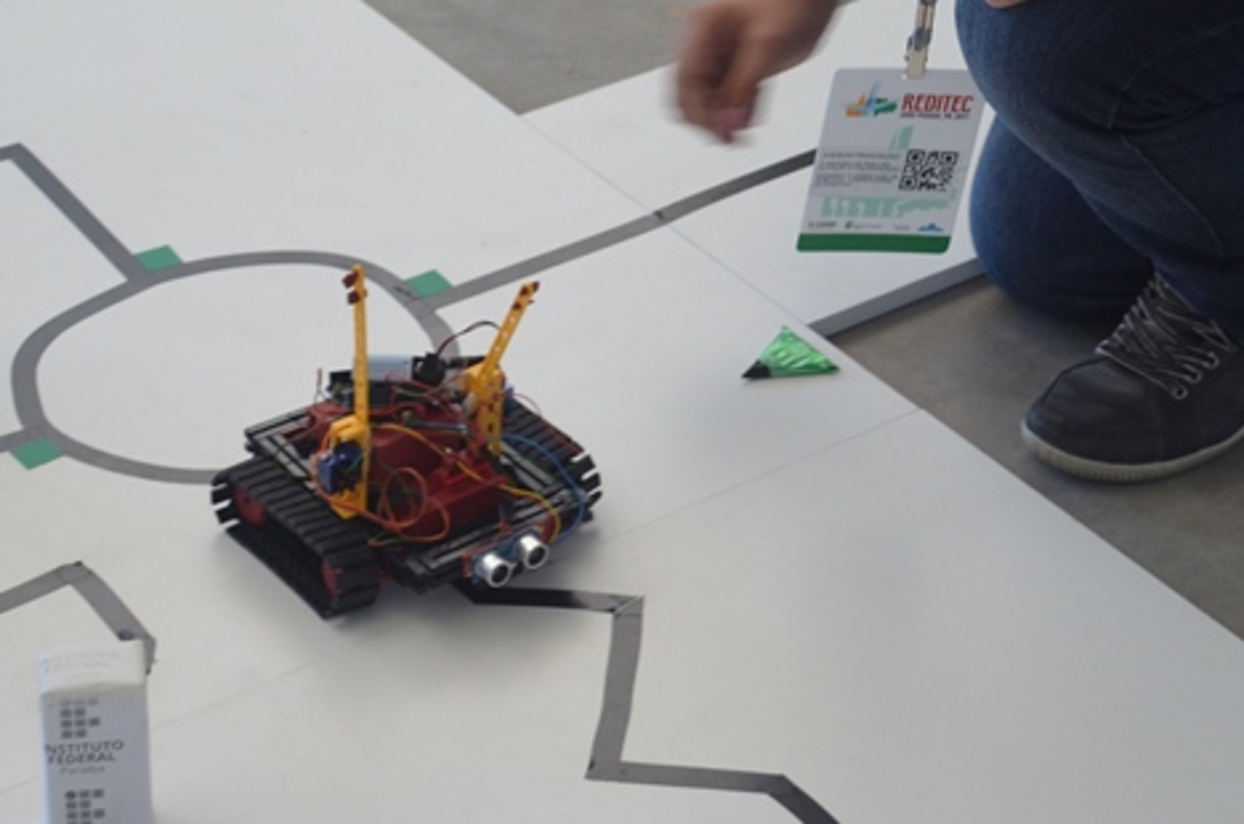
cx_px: 736
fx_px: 3621
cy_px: 35
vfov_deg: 12.8
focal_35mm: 105
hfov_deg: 19.5
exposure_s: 1/60
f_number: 4.8
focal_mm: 32
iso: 500
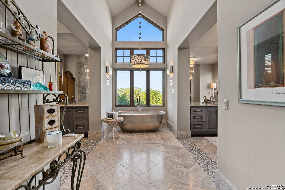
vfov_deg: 73.7
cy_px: 95
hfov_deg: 96.7
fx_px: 127
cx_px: 142
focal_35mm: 16
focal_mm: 16
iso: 320
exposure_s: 1/15
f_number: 7.1
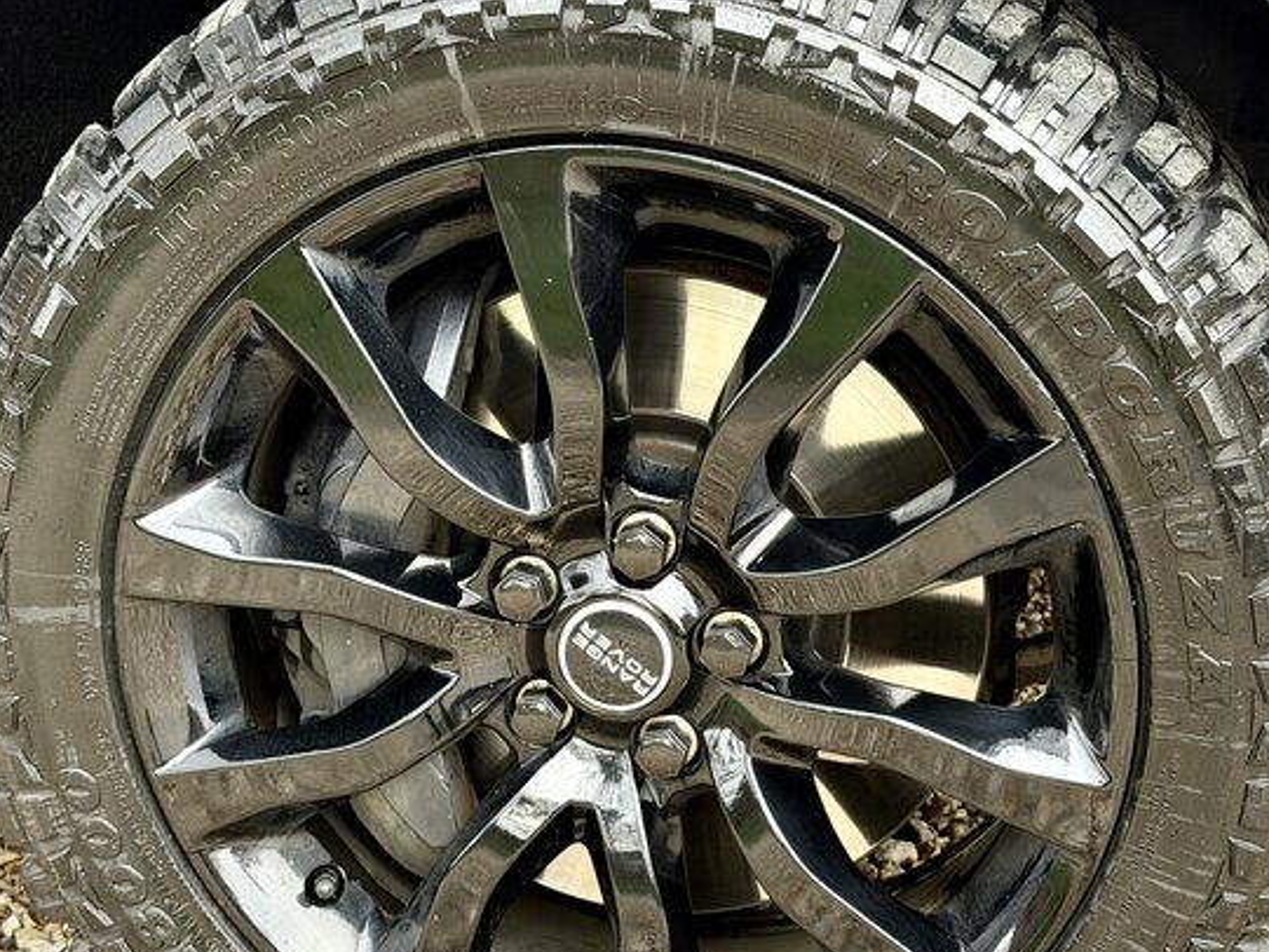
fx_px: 2603
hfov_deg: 27.4
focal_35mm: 71
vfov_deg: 20.7
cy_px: 621
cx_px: 654
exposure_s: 1/121
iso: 100
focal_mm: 6.76
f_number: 1.78
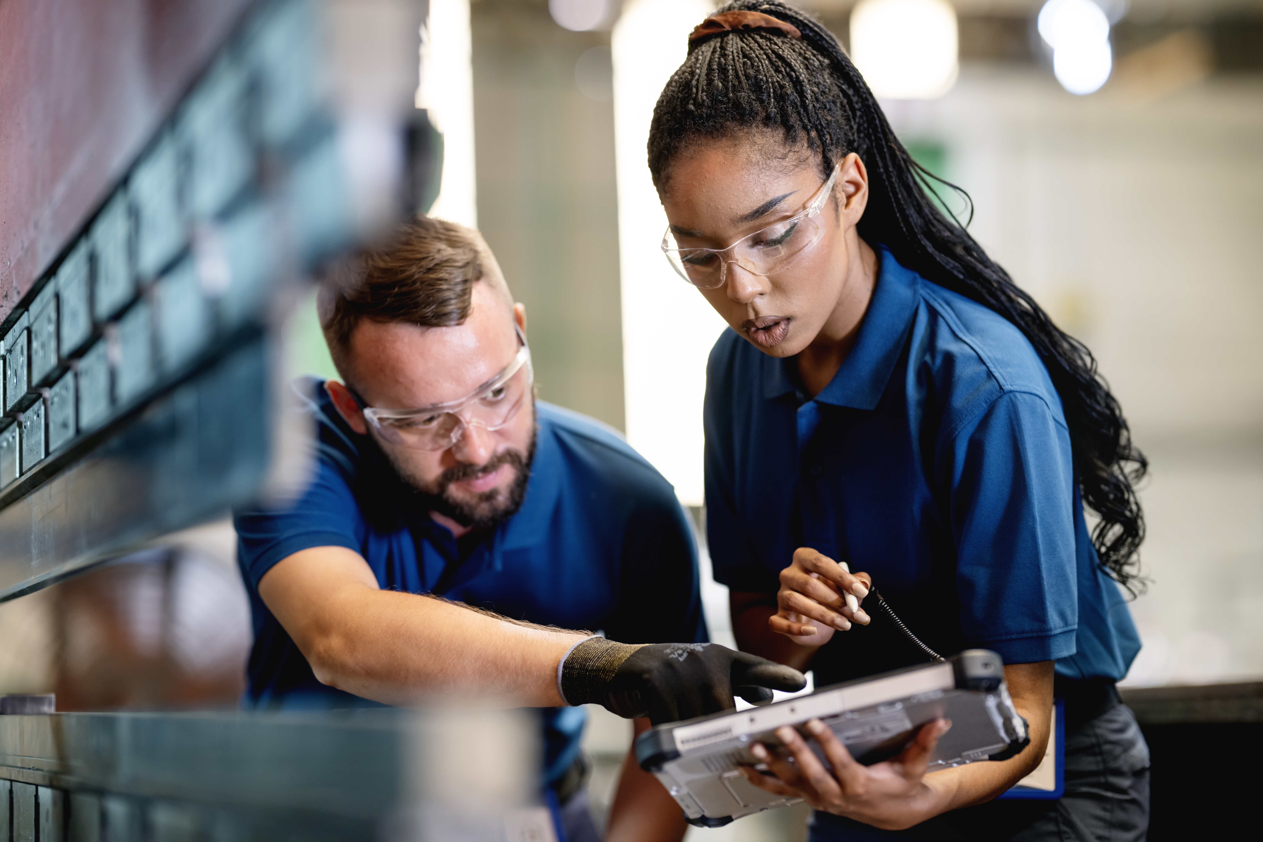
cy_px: 421
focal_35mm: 85
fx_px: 2982
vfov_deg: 16.1
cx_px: 632
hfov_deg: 23.9
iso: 800
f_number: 1.8
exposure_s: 1/160
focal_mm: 85
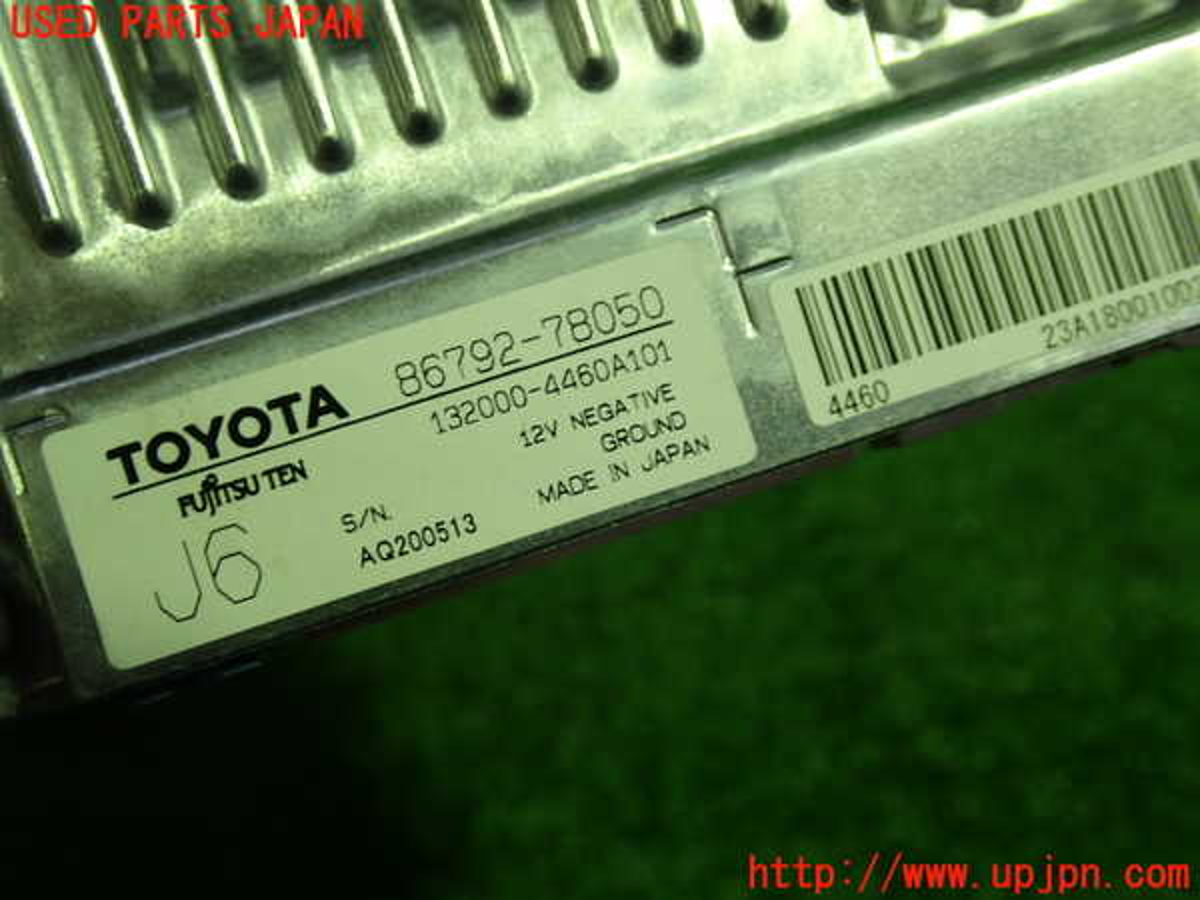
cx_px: 600
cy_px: 450
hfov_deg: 49.0
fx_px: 1317
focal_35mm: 38
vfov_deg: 37.7
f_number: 2.7
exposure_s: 1/80
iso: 200
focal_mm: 6.83
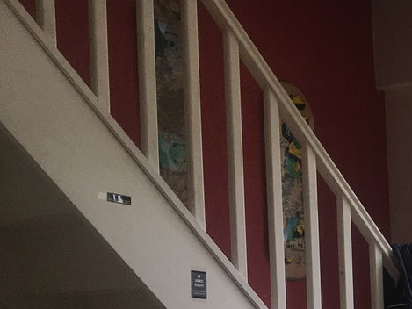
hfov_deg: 17.5
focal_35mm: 99
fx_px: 1179
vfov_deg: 14.0
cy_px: 466
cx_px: 647
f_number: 2.2
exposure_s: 1/100
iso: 32
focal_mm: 4.15
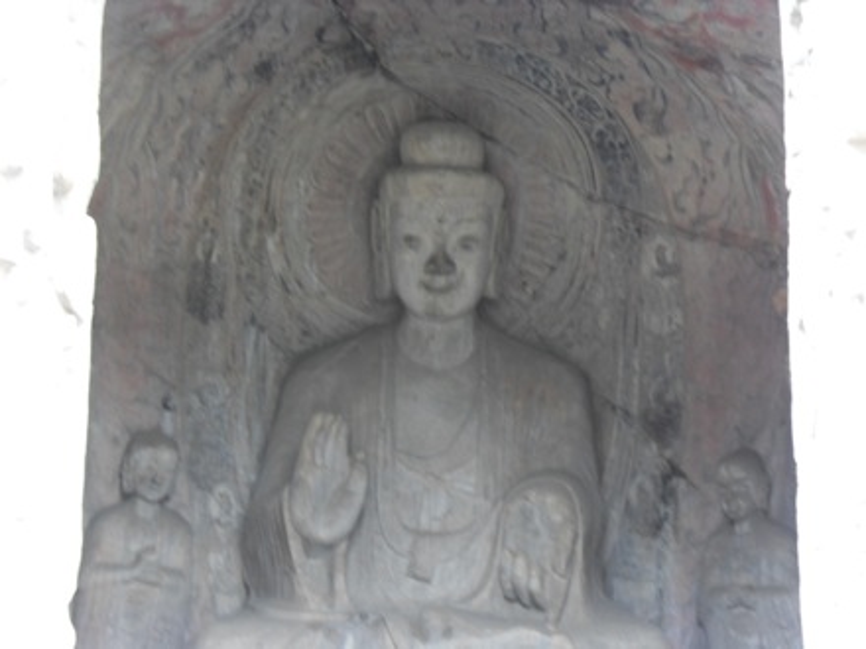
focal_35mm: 70
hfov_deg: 27.8
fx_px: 1751
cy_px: 324
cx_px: 433
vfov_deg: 21.0
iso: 200
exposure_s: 1/6
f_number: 4
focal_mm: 11.8
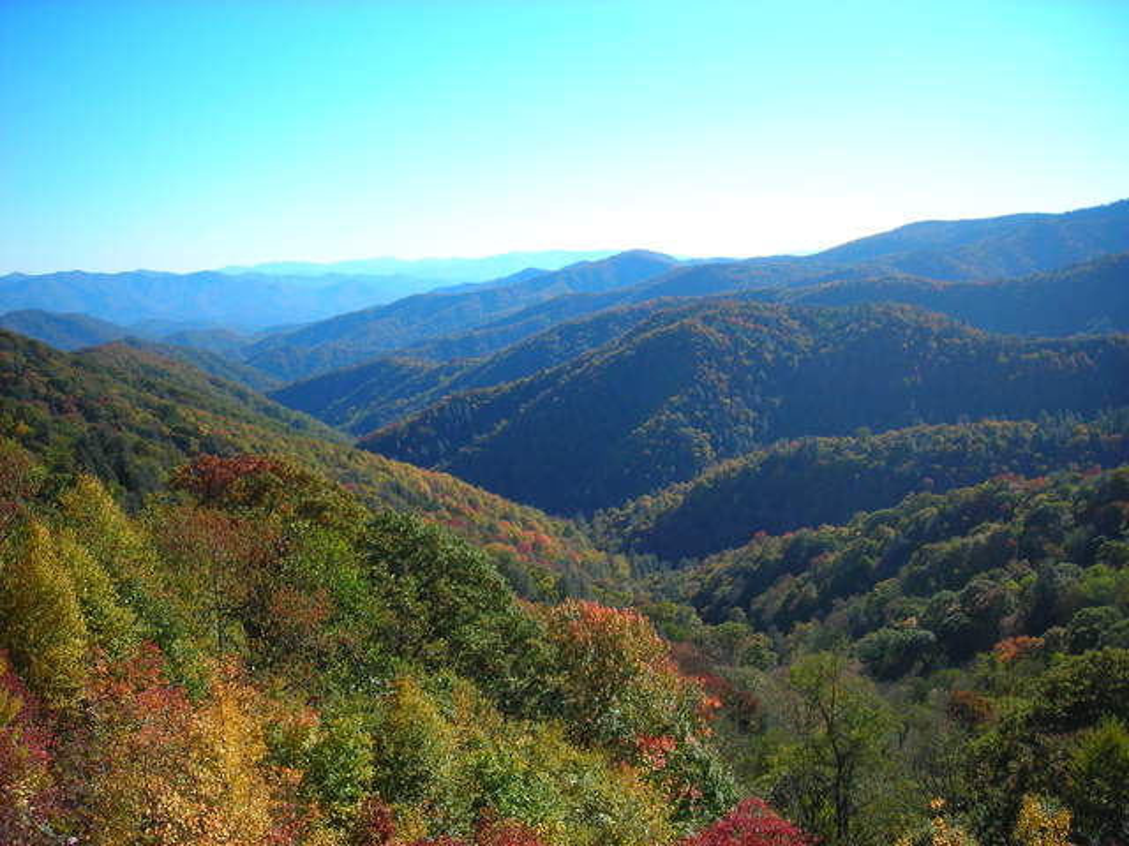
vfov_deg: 37.7
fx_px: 1239
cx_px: 564
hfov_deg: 49.0
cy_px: 423
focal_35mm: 38
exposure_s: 1/151
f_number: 6.4
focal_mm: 6.3
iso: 70
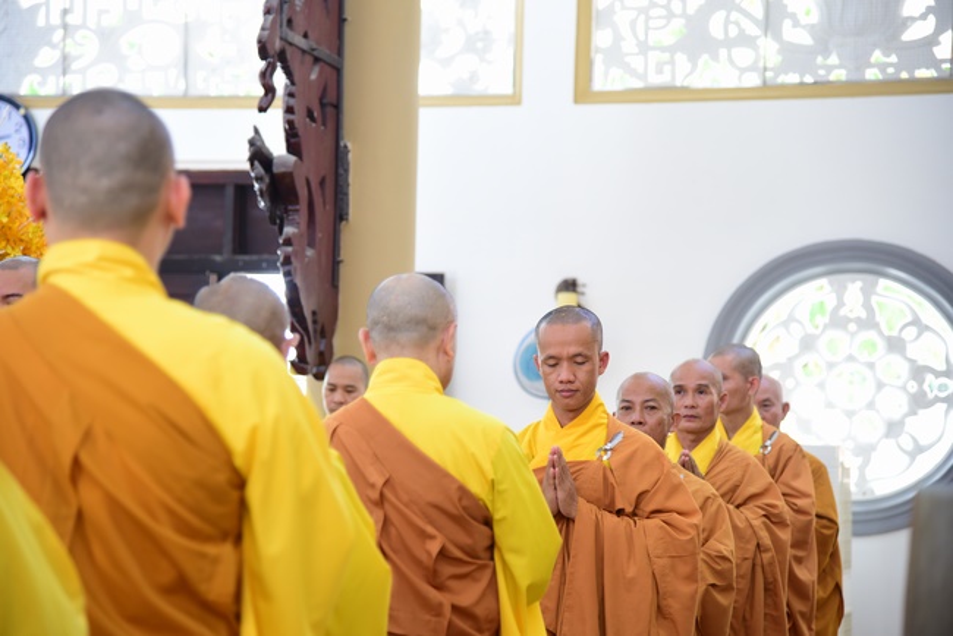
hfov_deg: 22.1
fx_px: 2436
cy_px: 318
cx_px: 476
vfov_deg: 14.9
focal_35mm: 92
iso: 1000
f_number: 4
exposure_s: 1/40
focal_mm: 92
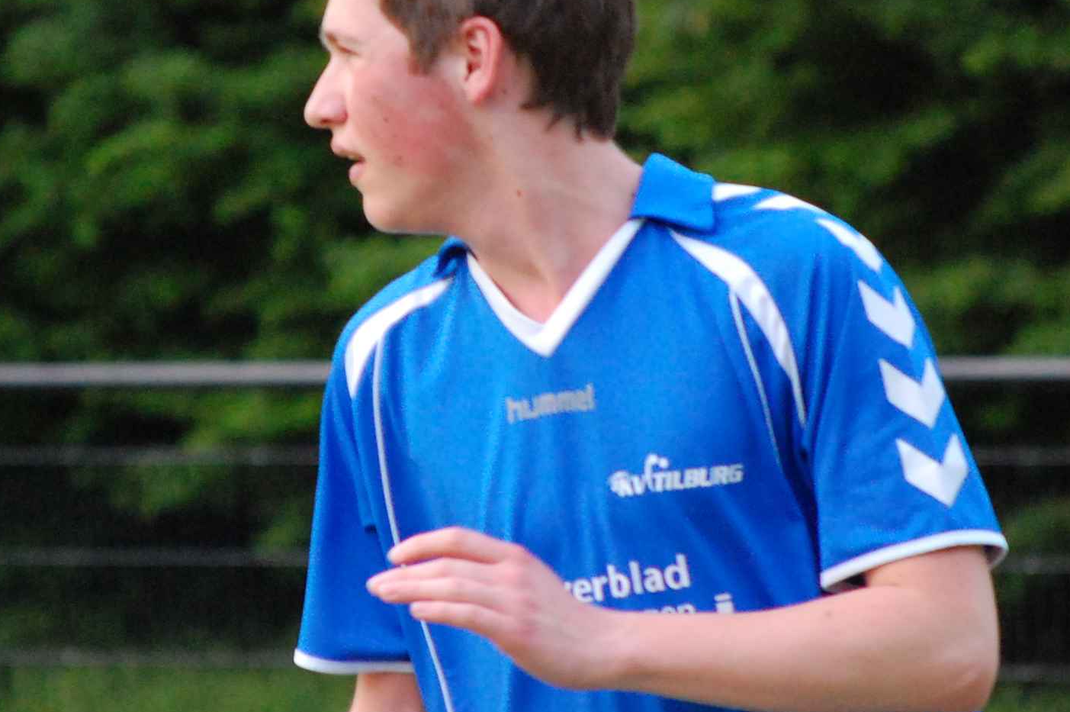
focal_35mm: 306
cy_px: 292
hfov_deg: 6.7
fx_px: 9087
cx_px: 403
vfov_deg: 4.5
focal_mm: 150
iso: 1600
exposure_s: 1/250
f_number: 5.3
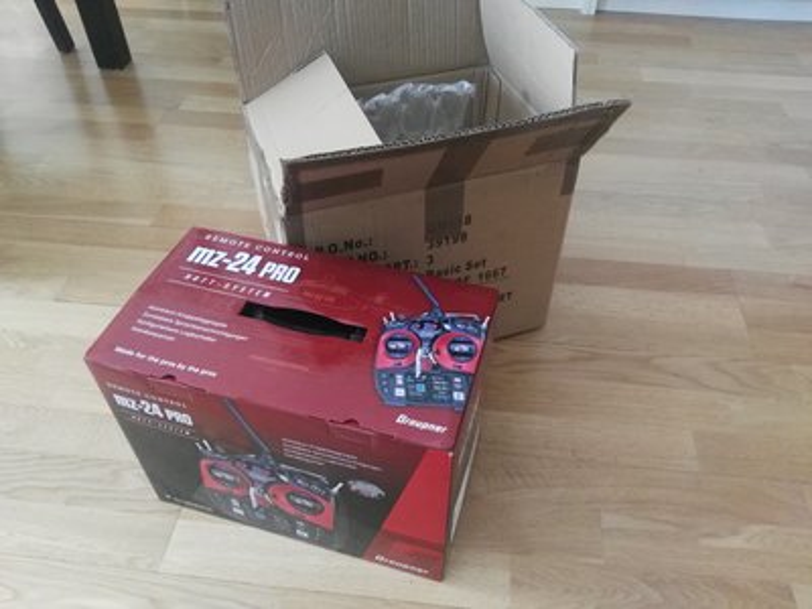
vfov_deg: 49.7
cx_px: 406
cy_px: 304
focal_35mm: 28
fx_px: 657
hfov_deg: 63.4
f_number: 2
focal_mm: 2.96
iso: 365
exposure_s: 1/33
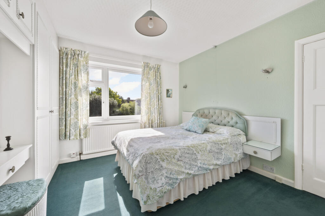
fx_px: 126
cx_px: 162
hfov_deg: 104.3
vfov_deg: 81.1
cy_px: 108
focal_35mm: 14
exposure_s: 1/6
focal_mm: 14
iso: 200
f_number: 16
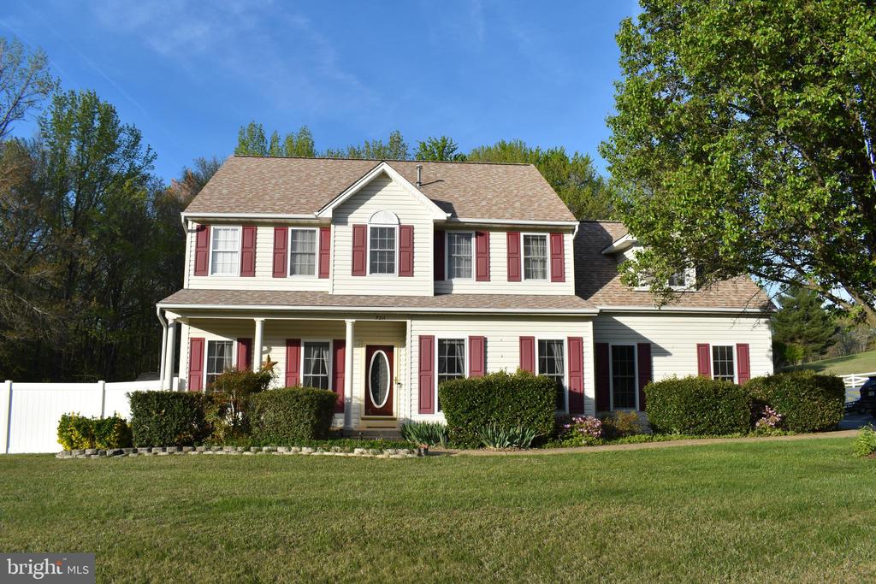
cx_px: 438
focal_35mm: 27
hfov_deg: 67.4
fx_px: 657
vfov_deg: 47.9
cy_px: 292
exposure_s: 1/400
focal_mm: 18
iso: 200
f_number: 10
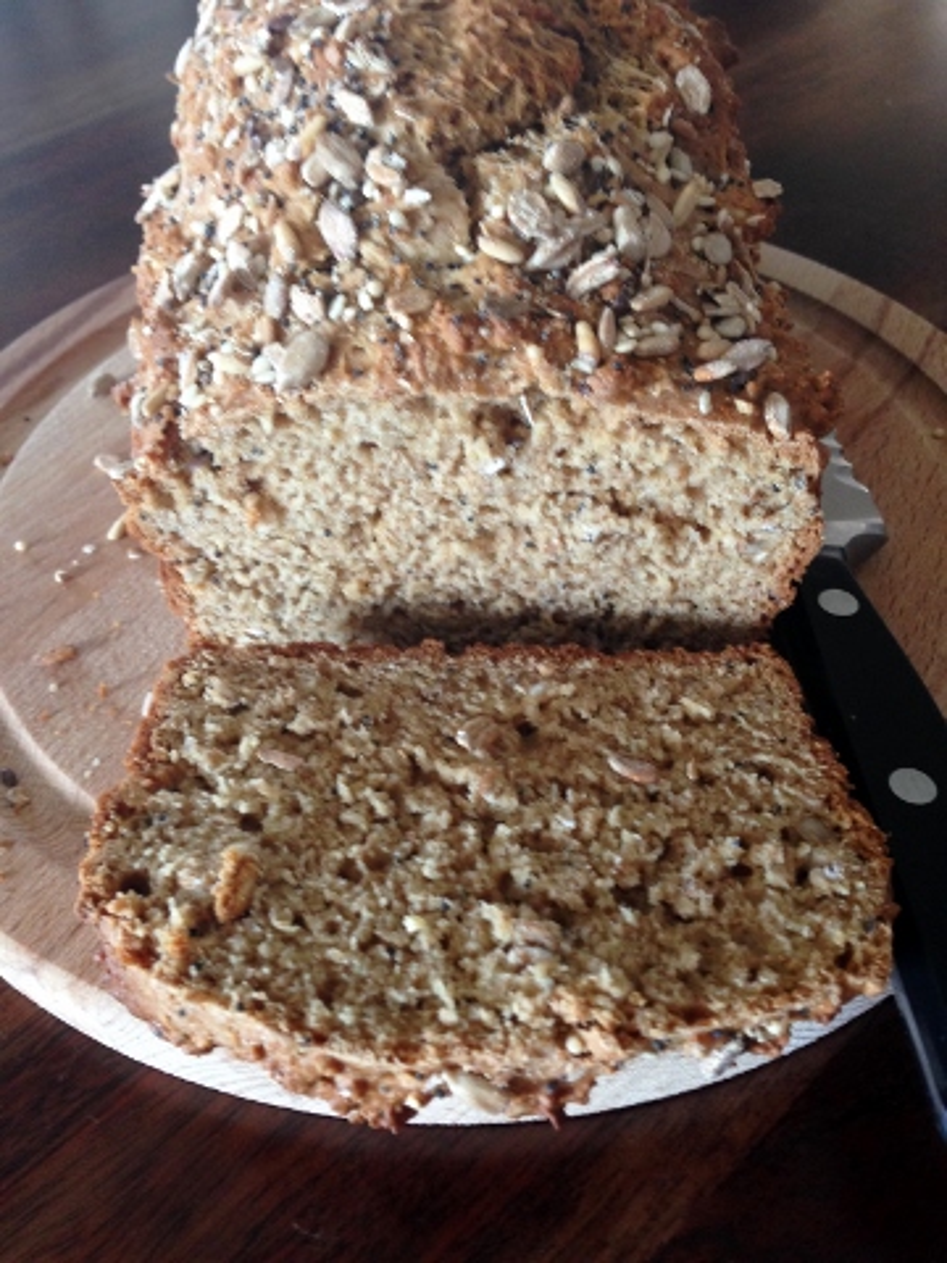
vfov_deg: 55.4
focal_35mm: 33
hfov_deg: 42.9
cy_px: 632
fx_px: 1204
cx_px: 474
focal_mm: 4.12
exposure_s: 1/20
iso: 100
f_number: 2.4
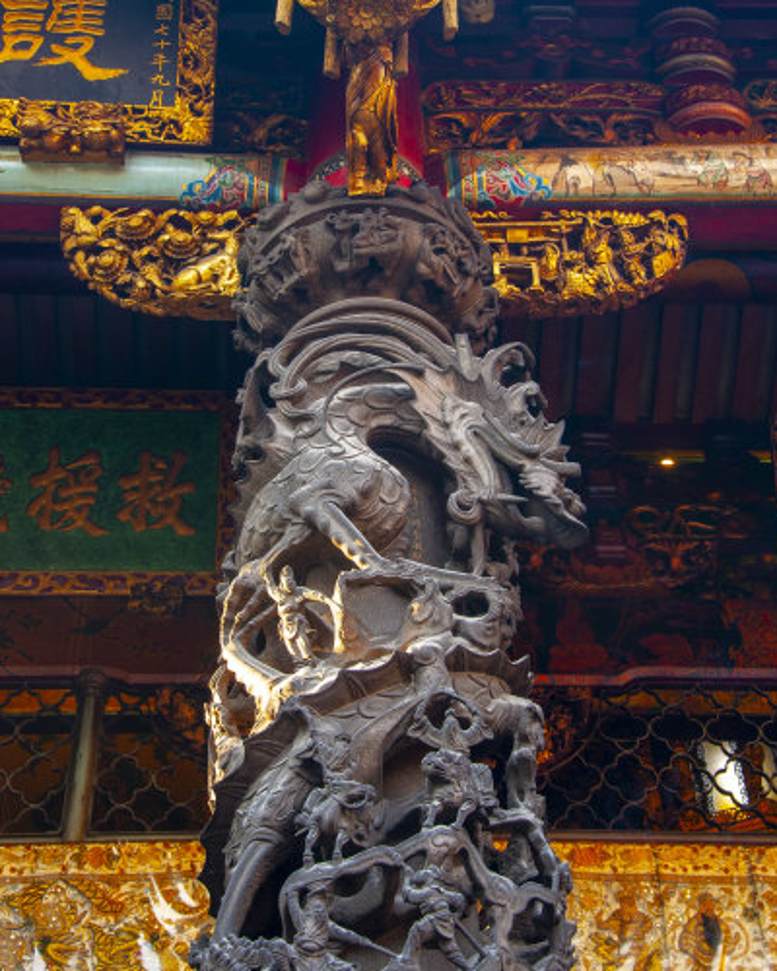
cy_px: 396
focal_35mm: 55
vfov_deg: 34.1
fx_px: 1581
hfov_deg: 27.6
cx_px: 390
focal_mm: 32
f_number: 5.6
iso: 360
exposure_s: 1/30
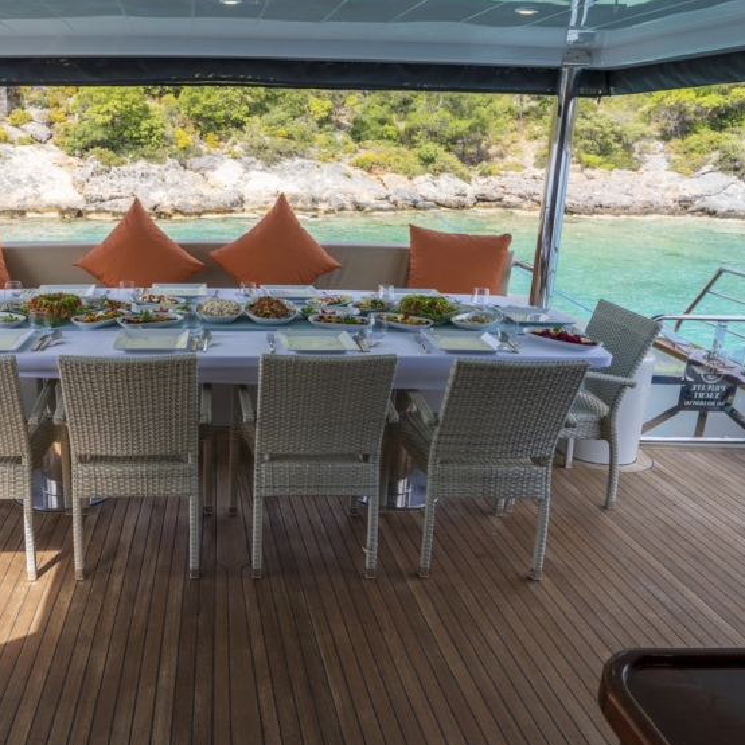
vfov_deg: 55.6
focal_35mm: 29
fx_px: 706
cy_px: 350
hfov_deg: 53.8
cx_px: 215
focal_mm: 14
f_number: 5
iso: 100
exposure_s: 1/250
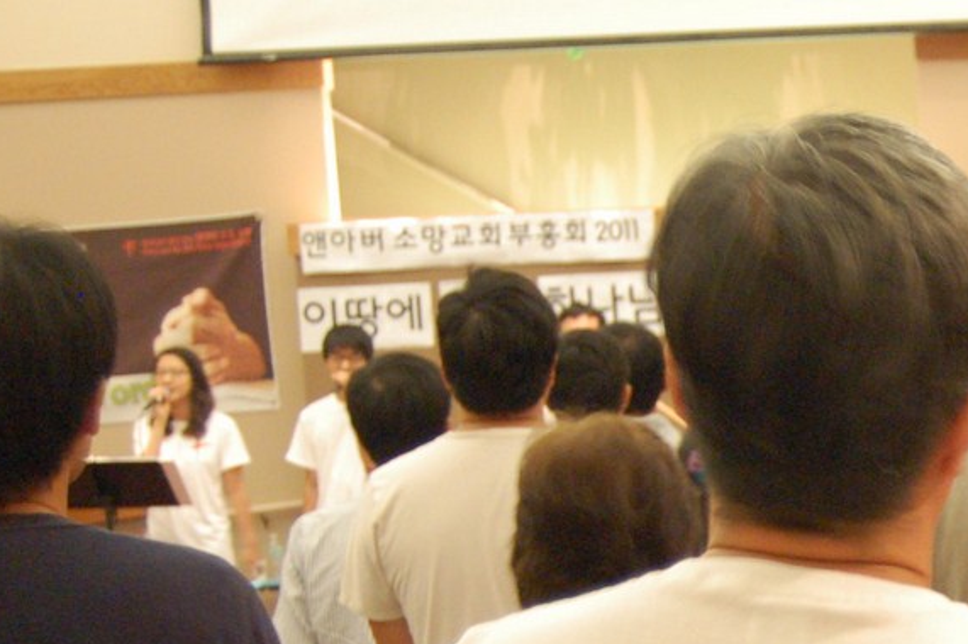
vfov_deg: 10.6
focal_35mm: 126
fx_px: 3386
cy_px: 846
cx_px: 1309
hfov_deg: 15.4
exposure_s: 1/6
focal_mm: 30
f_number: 4.2
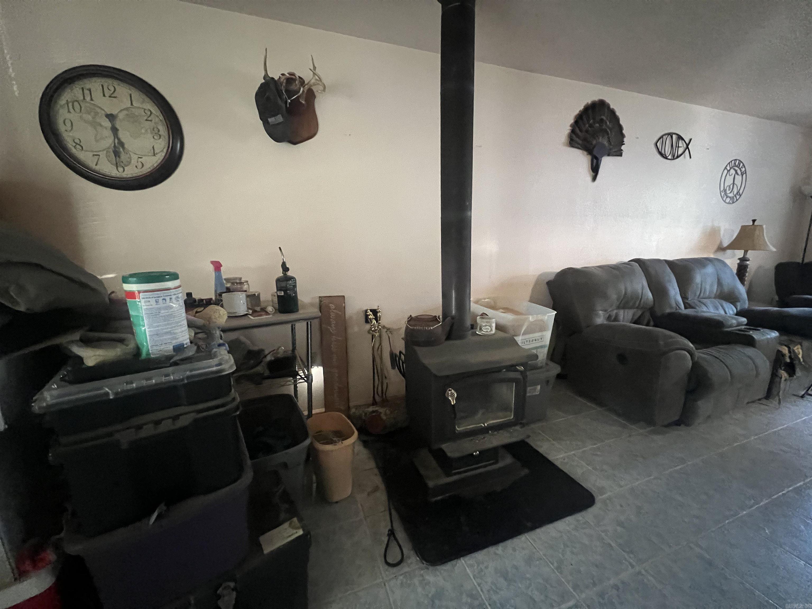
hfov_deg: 106.2
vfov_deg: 89.9
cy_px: 304
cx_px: 406
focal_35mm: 13
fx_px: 305
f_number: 1.8
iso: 1250
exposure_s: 1/30
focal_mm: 1.57
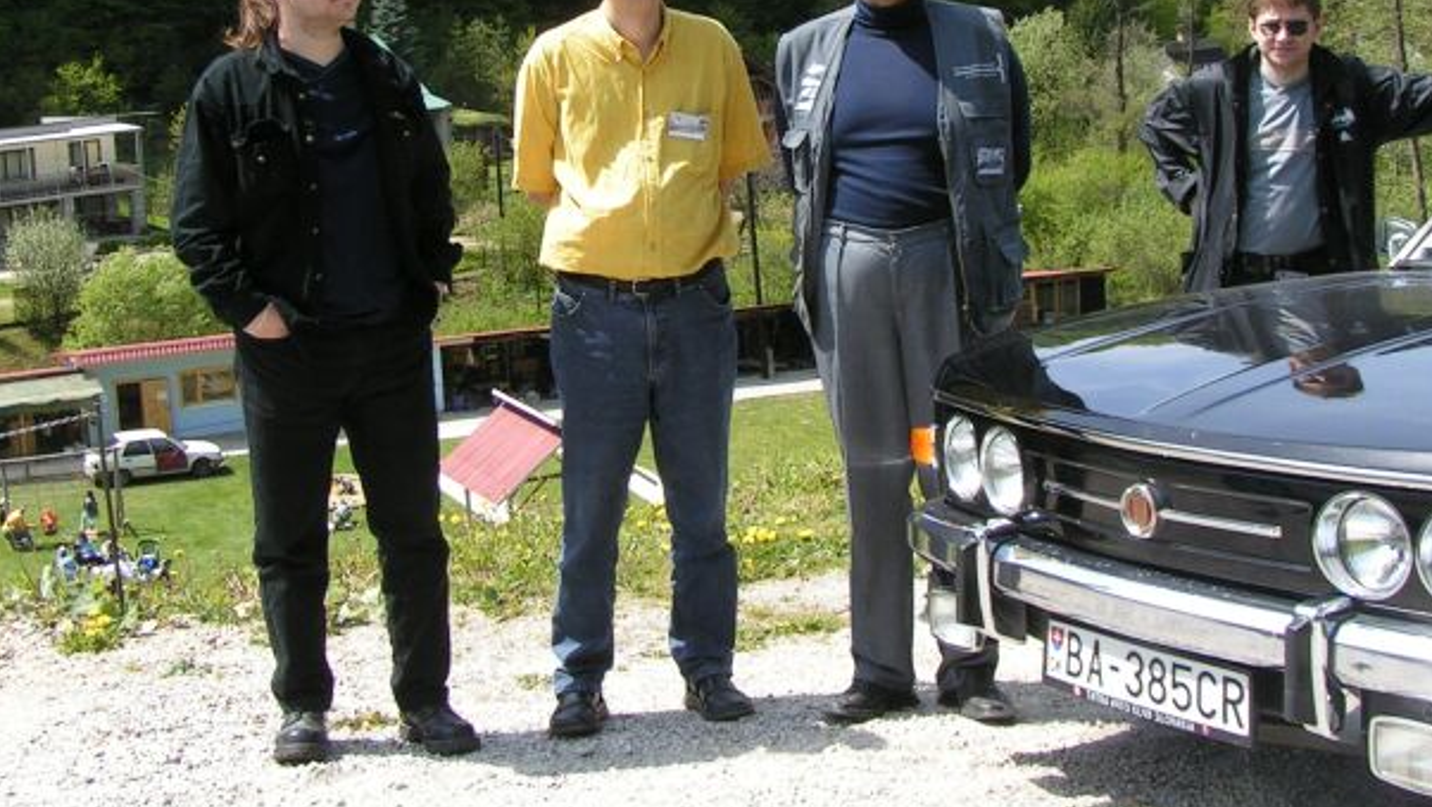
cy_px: 169
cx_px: 756
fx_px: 2089
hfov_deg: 37.8
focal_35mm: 55
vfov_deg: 21.6
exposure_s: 1/200
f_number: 5.6
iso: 50
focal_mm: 5.8
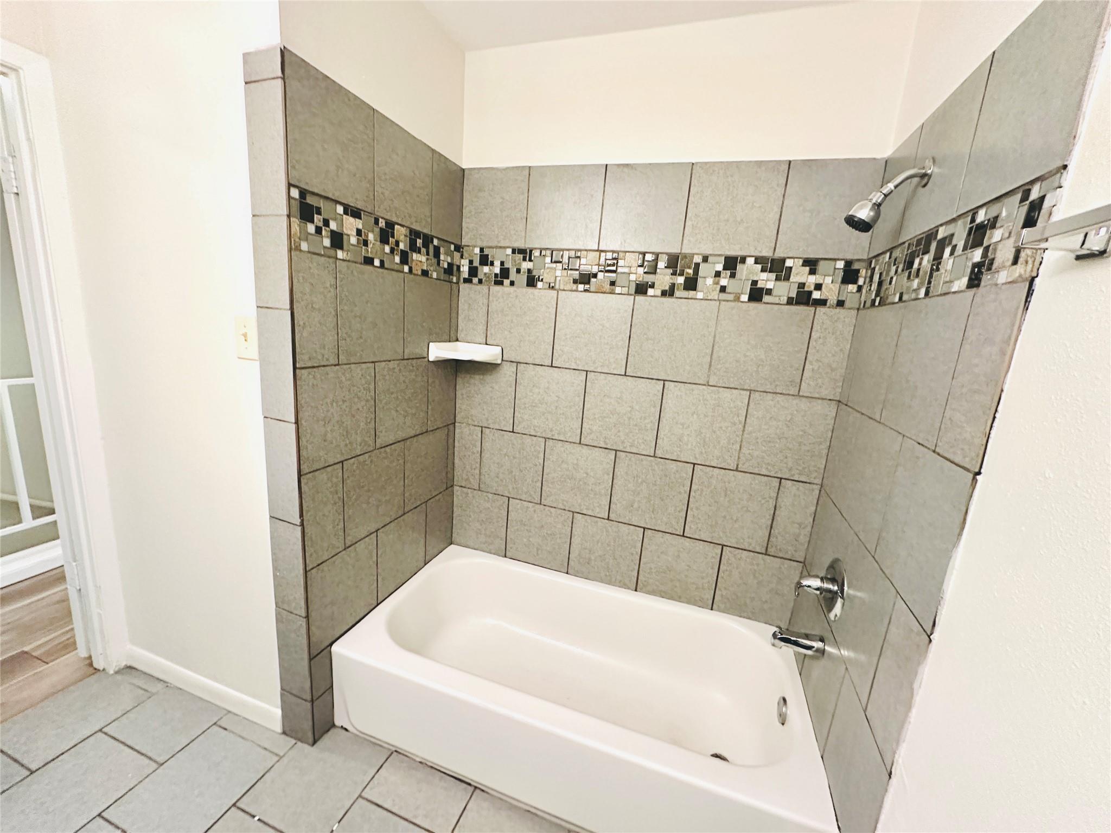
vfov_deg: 85.7
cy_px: 416
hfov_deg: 102.1
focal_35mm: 14
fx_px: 449
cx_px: 556
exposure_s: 1/60
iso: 1000
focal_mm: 2.22
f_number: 2.2
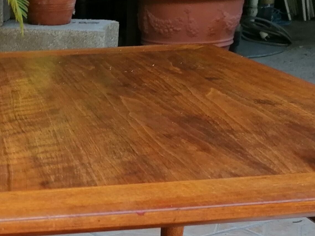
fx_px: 865
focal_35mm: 95
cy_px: 358
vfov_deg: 14.5
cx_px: 13
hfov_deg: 20.1
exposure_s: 1/130
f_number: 1.8
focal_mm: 4.75
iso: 50
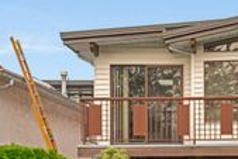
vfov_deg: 18.7
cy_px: 161
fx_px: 470
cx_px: 258
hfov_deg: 26.3
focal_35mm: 71
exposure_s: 1/1250
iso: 100
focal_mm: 24
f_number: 5.6
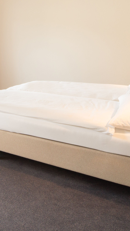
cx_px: -30
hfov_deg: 26.6
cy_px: 102
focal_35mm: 39
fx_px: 239
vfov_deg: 51.5
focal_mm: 17
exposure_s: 1/6
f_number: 16
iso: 200
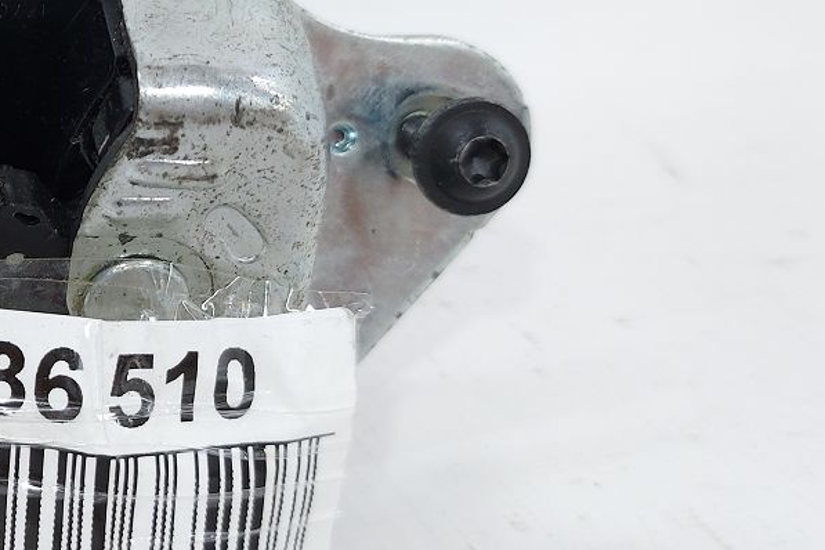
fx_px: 1329
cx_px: -20
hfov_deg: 31.6
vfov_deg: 23.2
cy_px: 142
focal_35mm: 58
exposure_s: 1/50
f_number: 1.8
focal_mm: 5.23
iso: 64
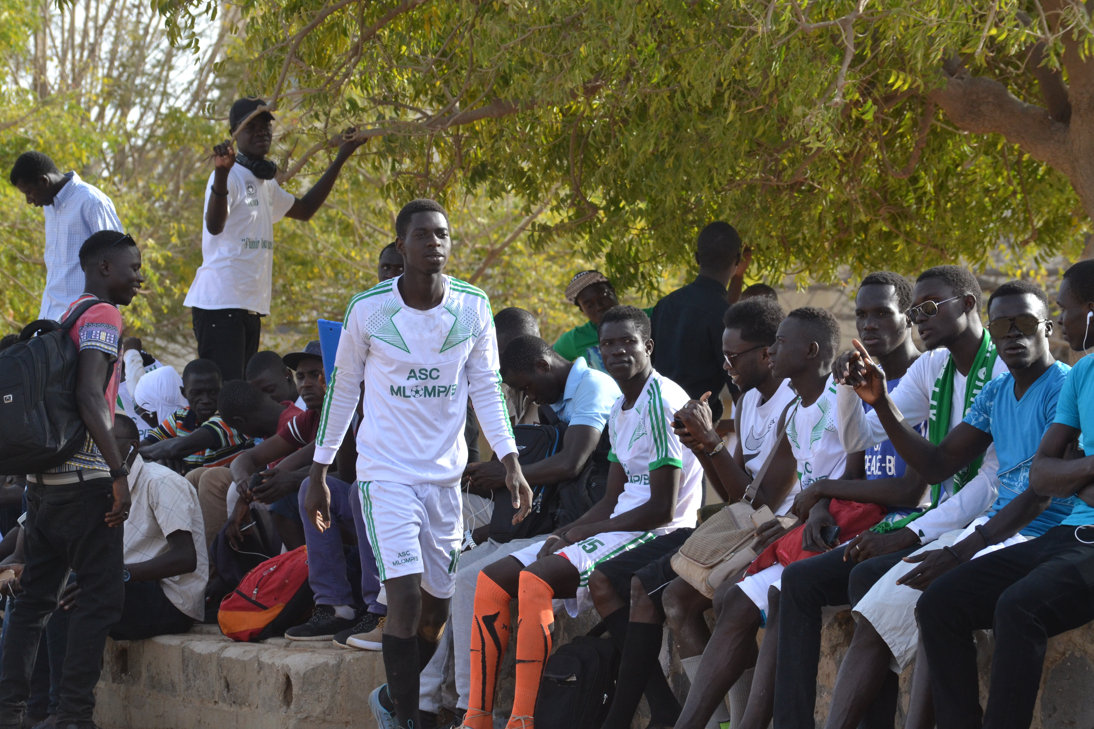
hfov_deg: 13.4
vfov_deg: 9.0
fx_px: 4649
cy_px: 364
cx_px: 547
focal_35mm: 153
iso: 800
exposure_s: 1/800
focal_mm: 102
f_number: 7.1
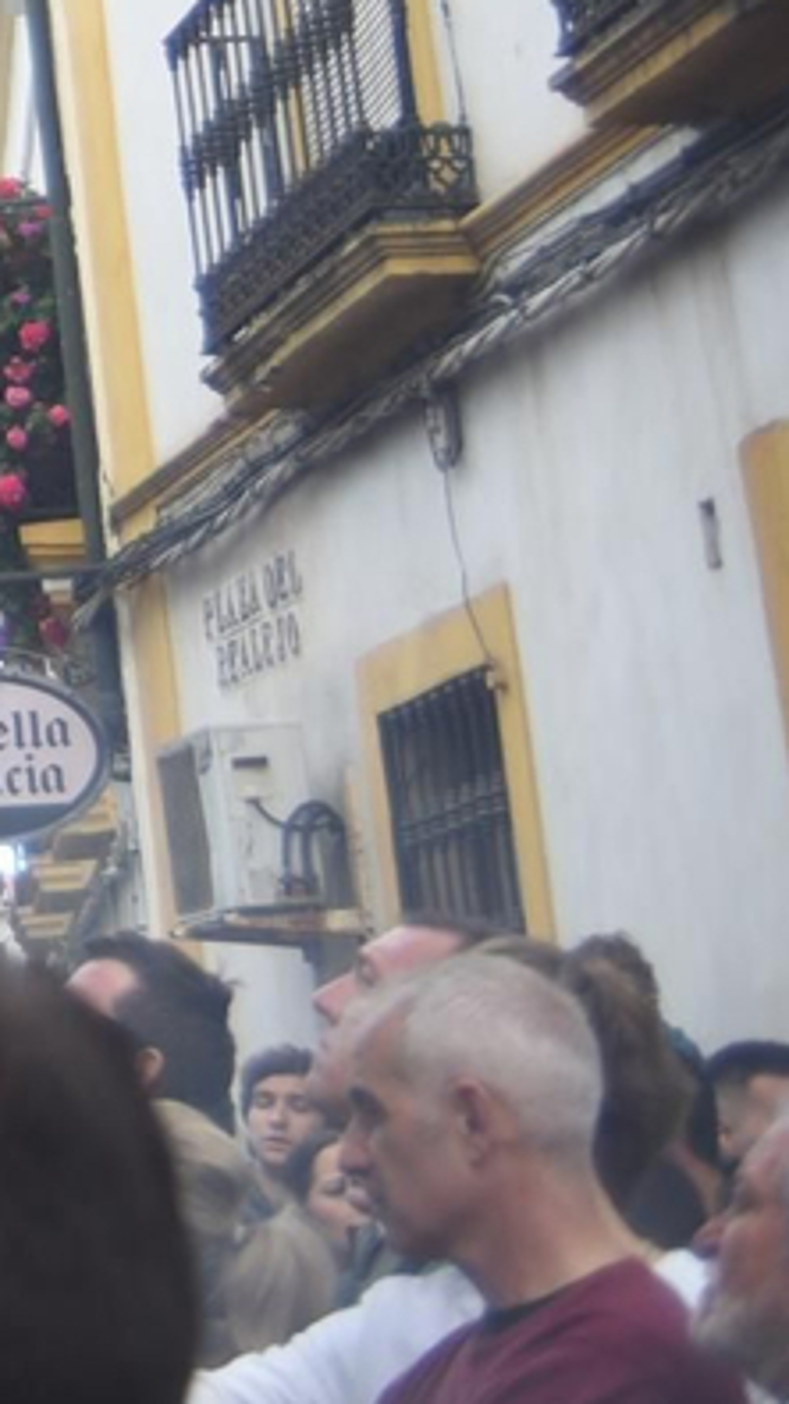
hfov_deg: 8.2
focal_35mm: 123
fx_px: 4578
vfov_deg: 17.0
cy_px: -82
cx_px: -1678
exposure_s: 1/100
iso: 100
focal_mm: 29
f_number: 3.5
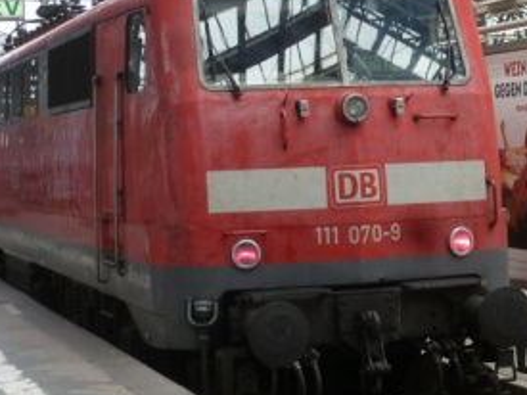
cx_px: 220
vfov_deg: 15.7
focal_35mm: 94
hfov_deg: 20.9
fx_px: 1430
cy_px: 121
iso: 160
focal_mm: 8.7
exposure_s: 1/60
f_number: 4.1
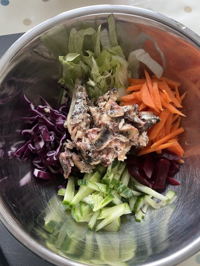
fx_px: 200
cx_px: 100
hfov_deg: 53.1
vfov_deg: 67.3
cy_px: 133
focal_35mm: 26
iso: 250
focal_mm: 5.1
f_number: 1.6
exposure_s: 1/60
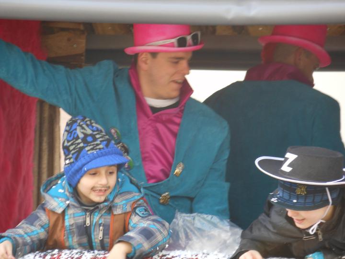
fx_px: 2492
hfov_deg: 7.9
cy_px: 130
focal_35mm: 250
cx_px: 172
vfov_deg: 5.9
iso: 200
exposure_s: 1/60
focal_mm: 45
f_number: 5.8
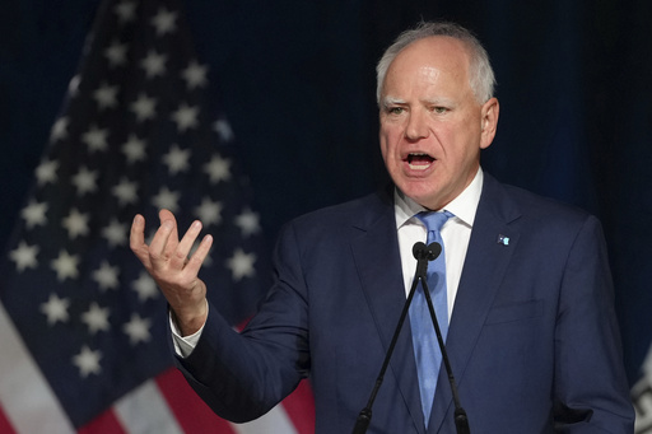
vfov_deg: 3.1
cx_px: 326
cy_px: 217
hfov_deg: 4.6
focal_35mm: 450
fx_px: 8147
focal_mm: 300
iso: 2000
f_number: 2.8
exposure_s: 1/1250
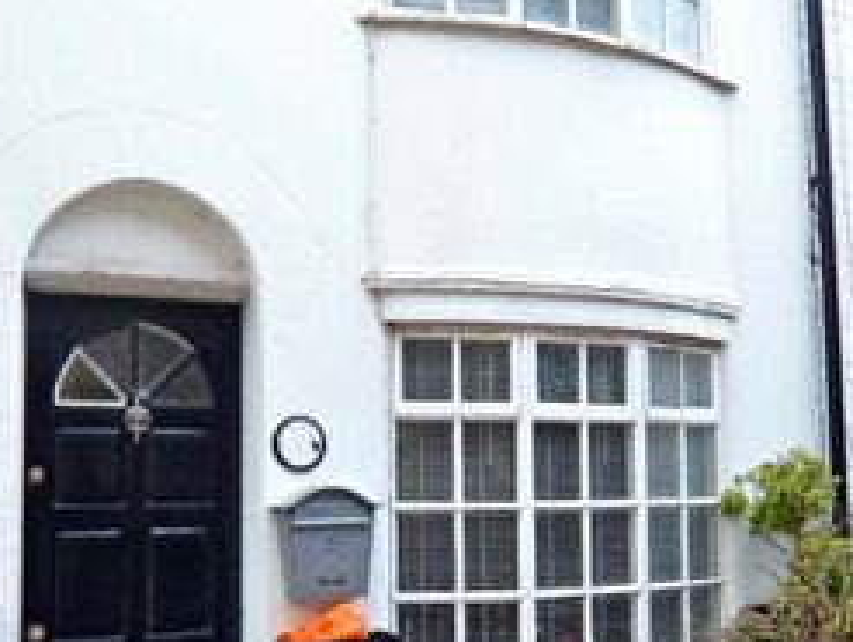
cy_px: 387
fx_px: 1011
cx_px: 437
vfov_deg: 35.1
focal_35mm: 41
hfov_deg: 45.7
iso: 100
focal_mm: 10
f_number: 3.5
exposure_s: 1/40
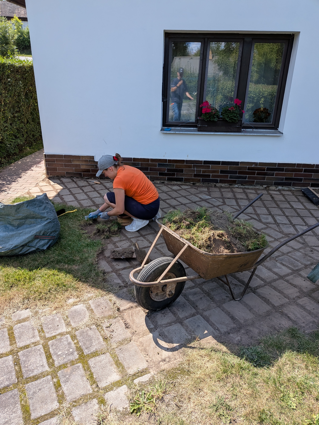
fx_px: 295
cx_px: 160
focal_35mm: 24
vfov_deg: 71.6
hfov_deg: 56.8
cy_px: 212
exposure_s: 1/611
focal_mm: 4.53
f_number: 1.7
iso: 26
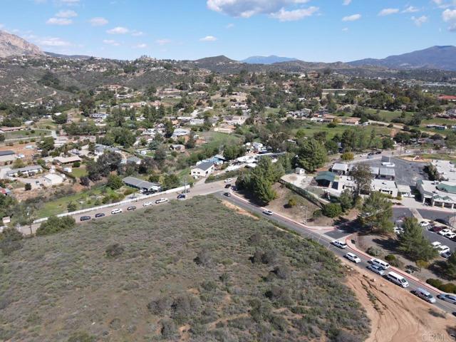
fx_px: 316
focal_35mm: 24
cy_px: 171
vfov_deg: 56.8
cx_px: 228
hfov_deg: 71.6
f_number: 2.8
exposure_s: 1/640
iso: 110
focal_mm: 4.5
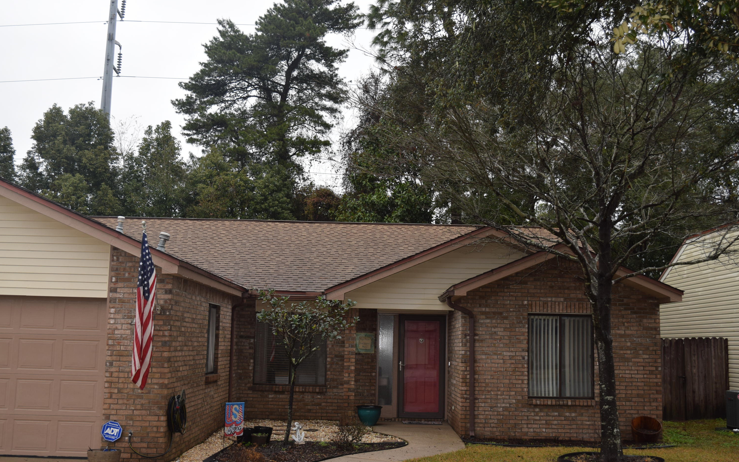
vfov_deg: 28.9
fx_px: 897
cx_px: 369
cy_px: 223
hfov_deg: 44.8
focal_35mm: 45
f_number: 5.6
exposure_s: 1/125
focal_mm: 29
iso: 200
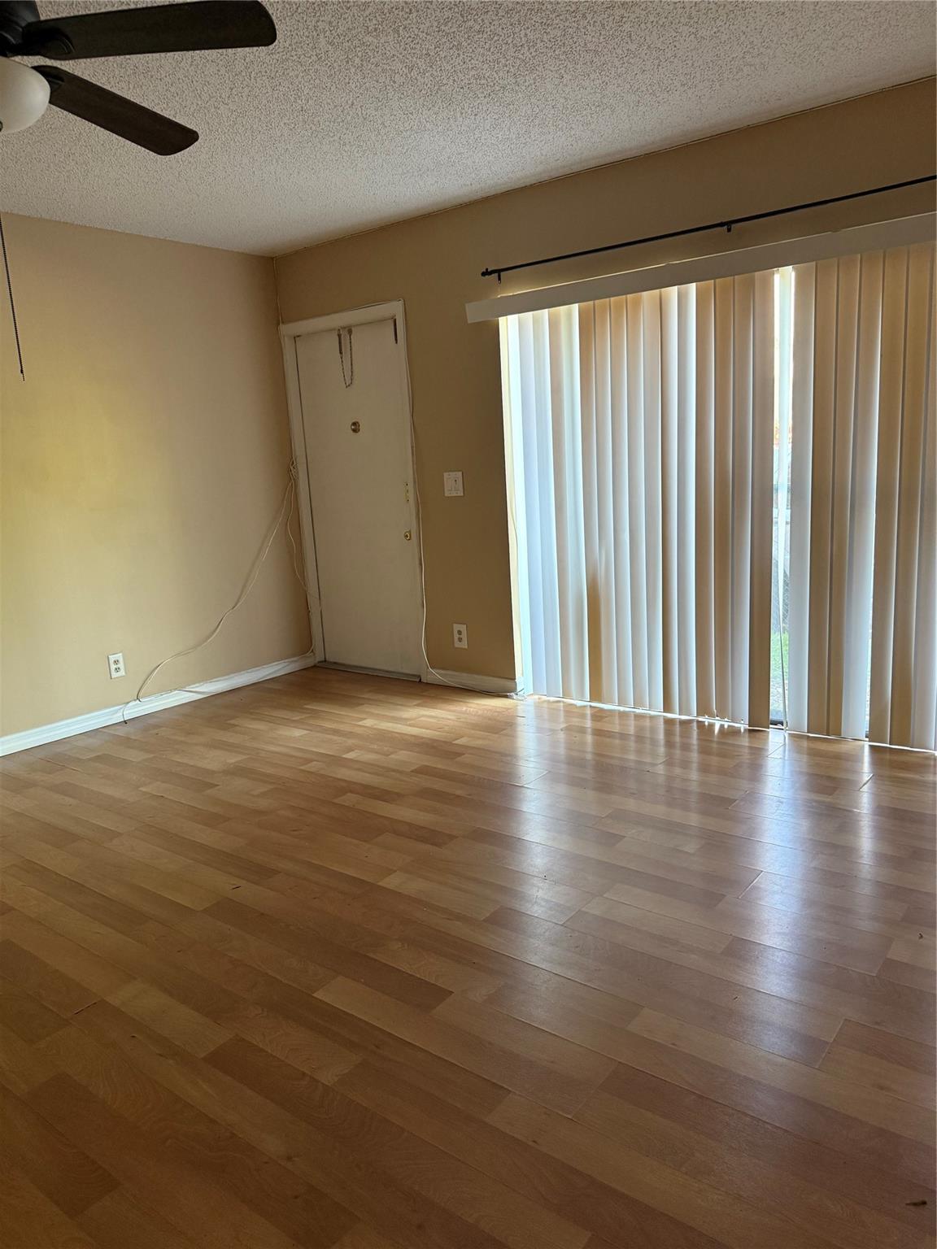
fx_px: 866
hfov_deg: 56.8
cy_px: 624
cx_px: 468
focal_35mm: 24
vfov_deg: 71.6
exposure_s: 1/60
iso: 250
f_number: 1.78
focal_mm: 6.76
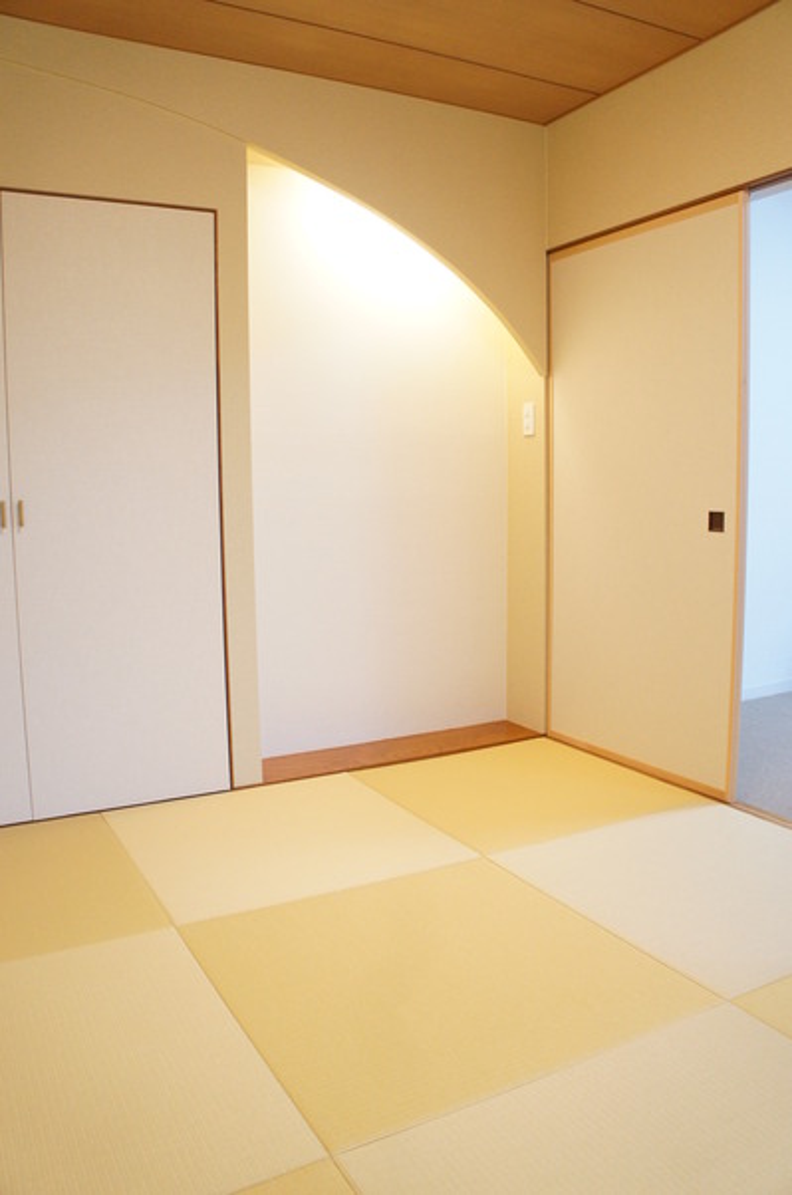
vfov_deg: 67.5
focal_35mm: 27
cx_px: 396
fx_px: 895
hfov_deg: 47.8
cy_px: 598
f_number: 3.5
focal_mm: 18
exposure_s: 1/160
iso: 1600
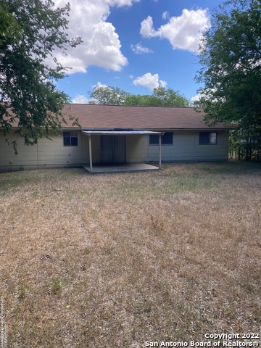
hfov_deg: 49.7
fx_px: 281
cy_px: 174
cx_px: 130
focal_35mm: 28
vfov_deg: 63.4
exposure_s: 1/899
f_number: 1.8
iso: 20
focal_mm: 3.99
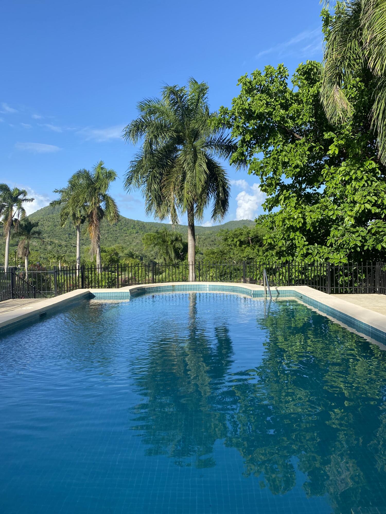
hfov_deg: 53.1
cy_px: 257
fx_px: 387
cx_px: 193
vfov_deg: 67.3
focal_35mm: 26
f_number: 1.8
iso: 32
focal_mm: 4.25
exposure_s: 1/1543
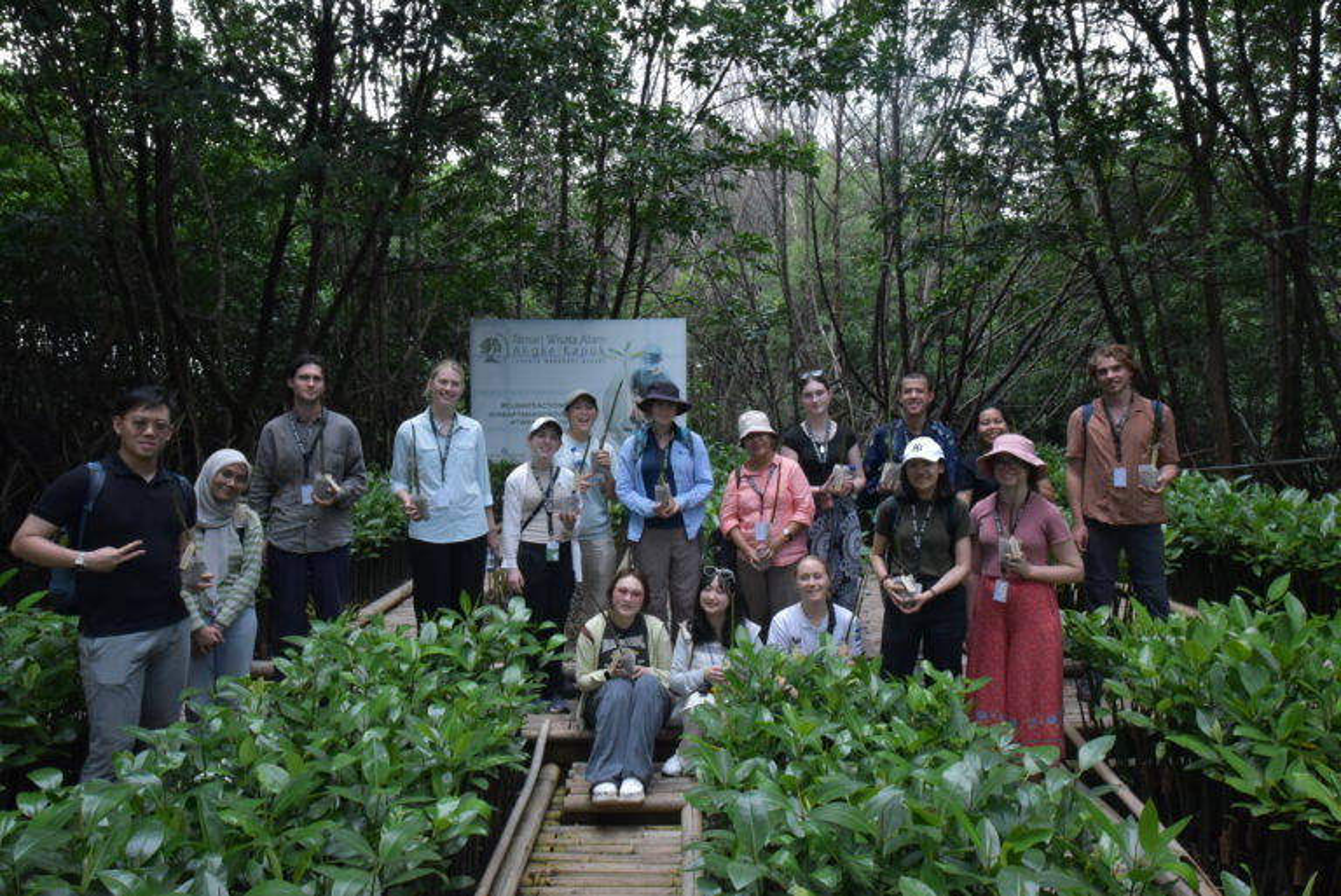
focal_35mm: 24
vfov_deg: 53.2
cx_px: 670
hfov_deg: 73.7
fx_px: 894
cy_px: 448
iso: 4000
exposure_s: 1/320
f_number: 8
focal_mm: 24
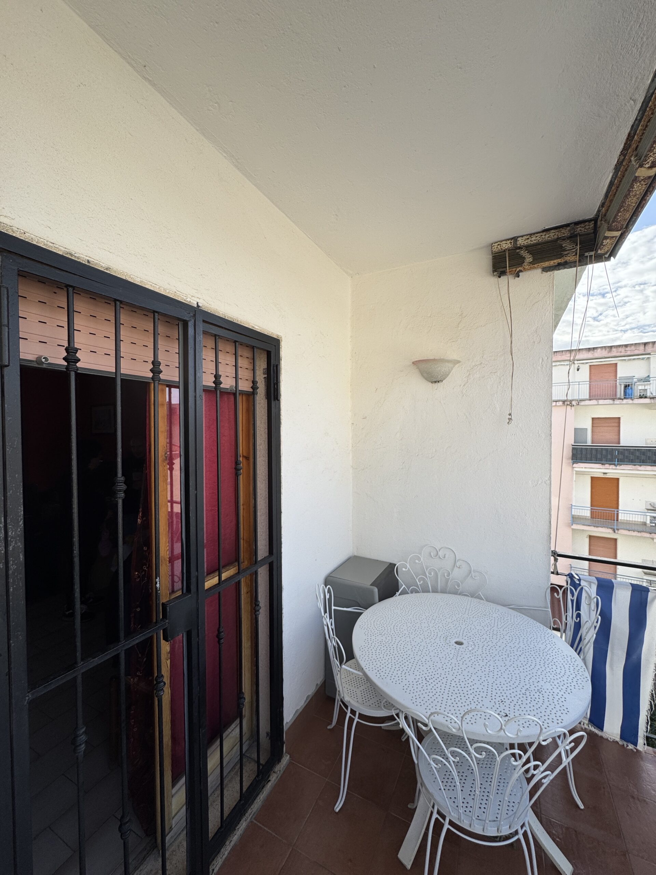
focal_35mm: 14
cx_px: 328
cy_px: 438
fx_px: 354
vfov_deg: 102.1
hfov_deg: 85.7
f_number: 2.2
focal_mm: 2.22
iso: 50
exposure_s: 1/636
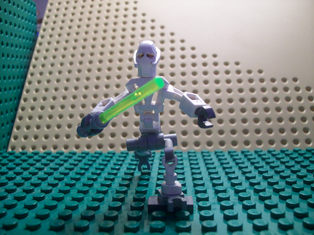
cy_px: 118
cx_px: 157
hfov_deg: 51.4
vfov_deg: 39.7
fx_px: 327
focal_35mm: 36
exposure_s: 1/25.6
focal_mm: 6
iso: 160
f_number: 2.7
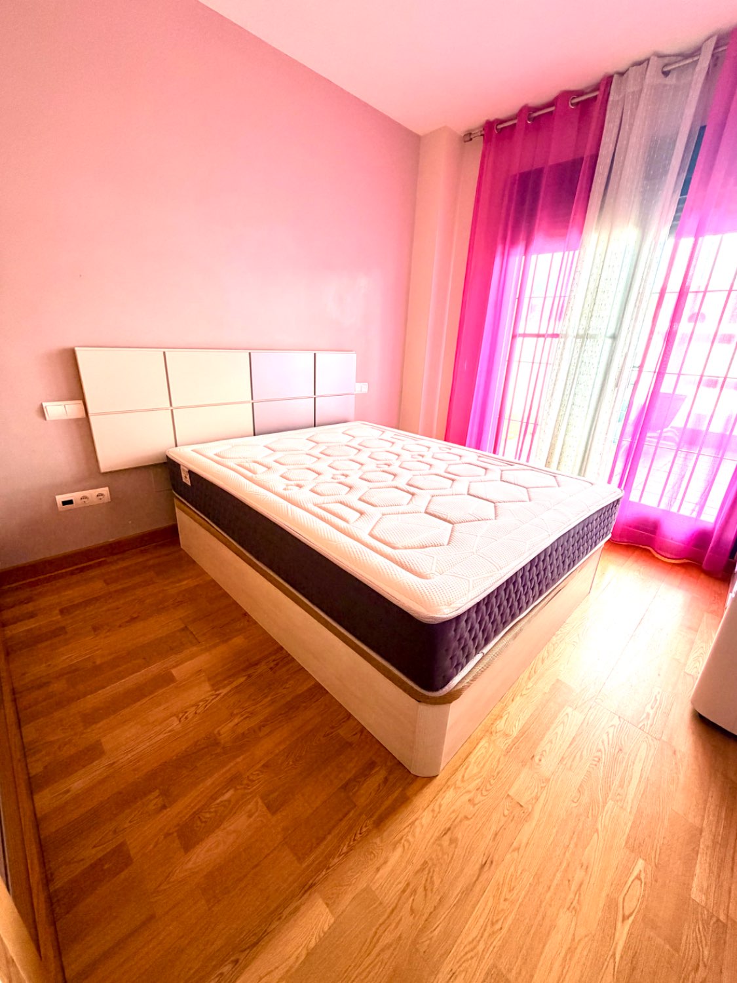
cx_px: 368
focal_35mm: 14
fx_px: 397
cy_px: 492
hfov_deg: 85.7
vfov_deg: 102.1
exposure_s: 1/121
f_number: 2.2
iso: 200
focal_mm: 2.22
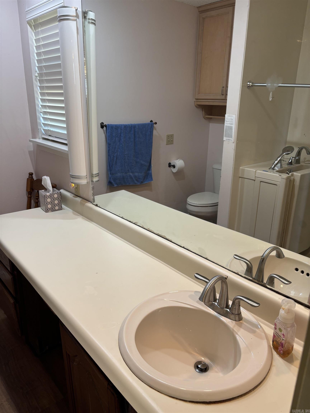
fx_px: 310
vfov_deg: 67.3
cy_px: 206
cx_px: 155
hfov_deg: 53.1
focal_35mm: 26
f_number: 1.6
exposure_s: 1/60
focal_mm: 5.96
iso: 80
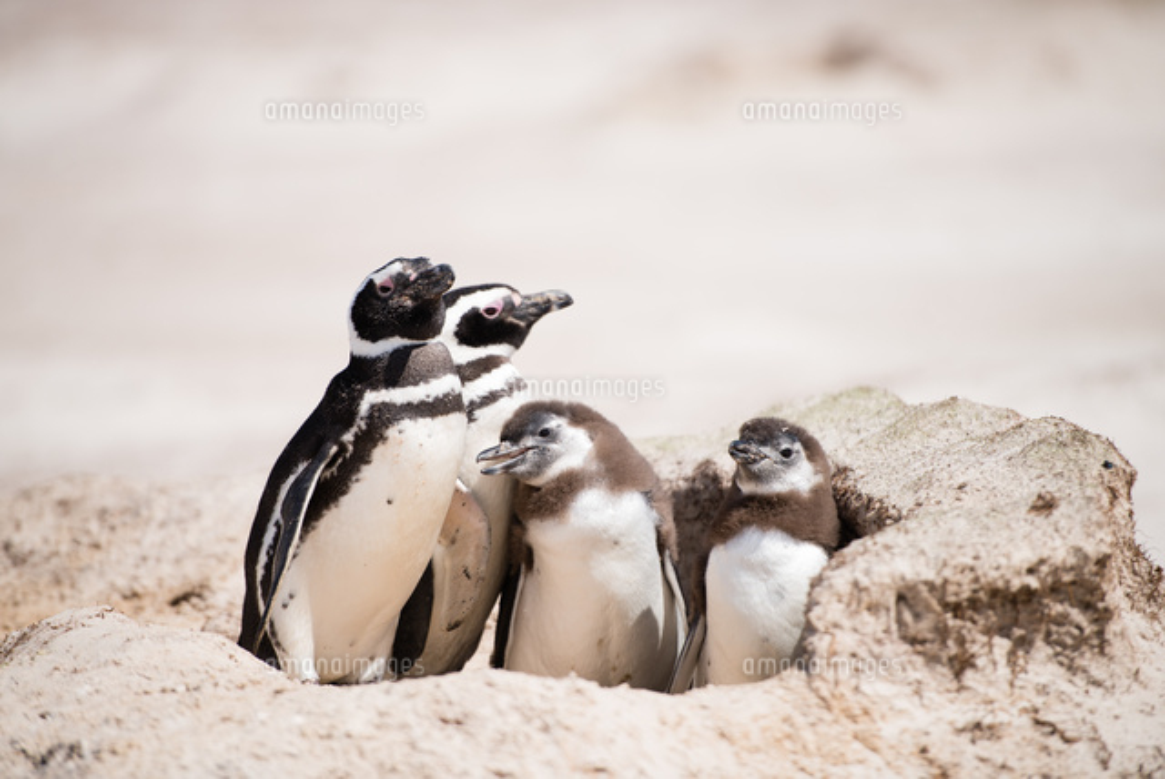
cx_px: 582
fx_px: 6478
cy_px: 390
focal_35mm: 200
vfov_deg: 6.9
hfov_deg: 10.3
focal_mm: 200
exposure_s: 1/3000
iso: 200
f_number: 2.8
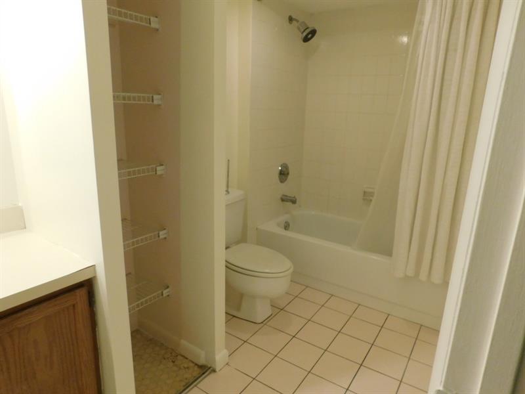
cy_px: 197
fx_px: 349
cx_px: 262
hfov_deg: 73.9
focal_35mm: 23
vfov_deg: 58.9
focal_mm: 4
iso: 400
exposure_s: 1/30
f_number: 3
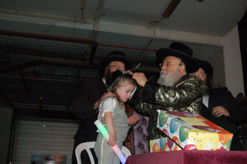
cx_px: 124
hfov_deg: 46.4
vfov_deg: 31.8
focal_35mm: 42
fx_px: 288
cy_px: 82
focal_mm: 28
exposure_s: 1/60
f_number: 5
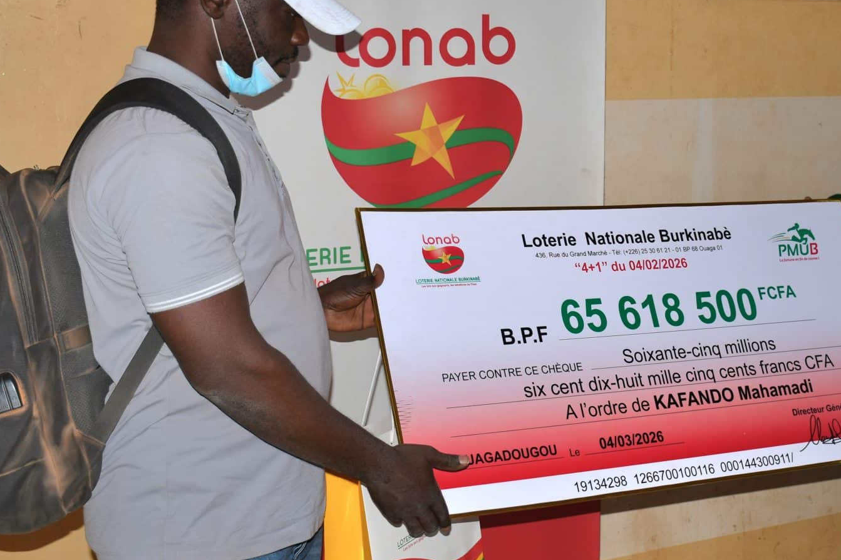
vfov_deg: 22.2
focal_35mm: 61
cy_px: 247
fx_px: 1425
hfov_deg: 32.5
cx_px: 587
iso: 100
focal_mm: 27
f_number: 4
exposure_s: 1/60.2
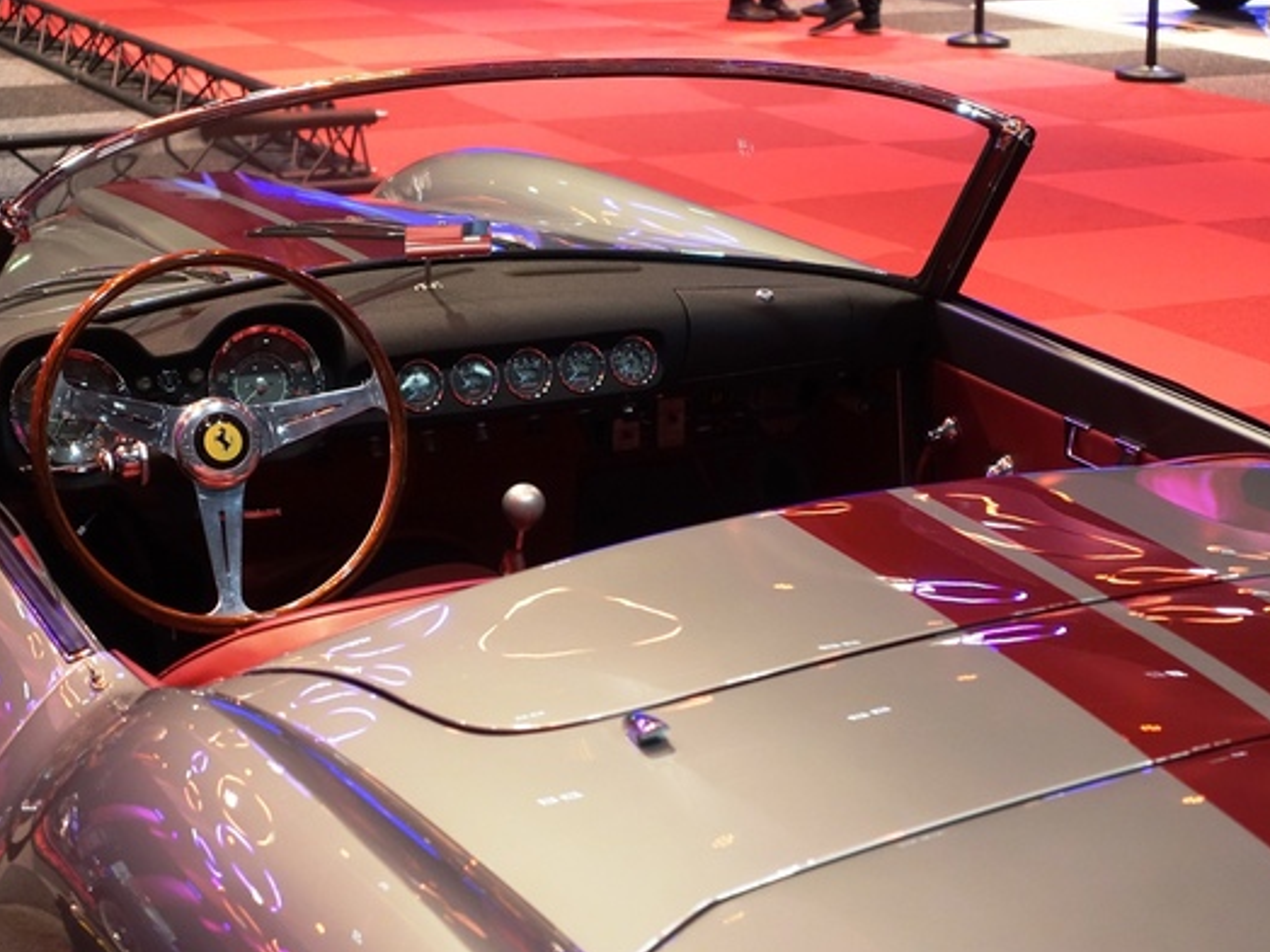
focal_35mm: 77
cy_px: 477
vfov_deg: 19.1
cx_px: 628
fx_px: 2825
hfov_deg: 25.3
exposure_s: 1/60
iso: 1600
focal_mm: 25.7
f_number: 2.8
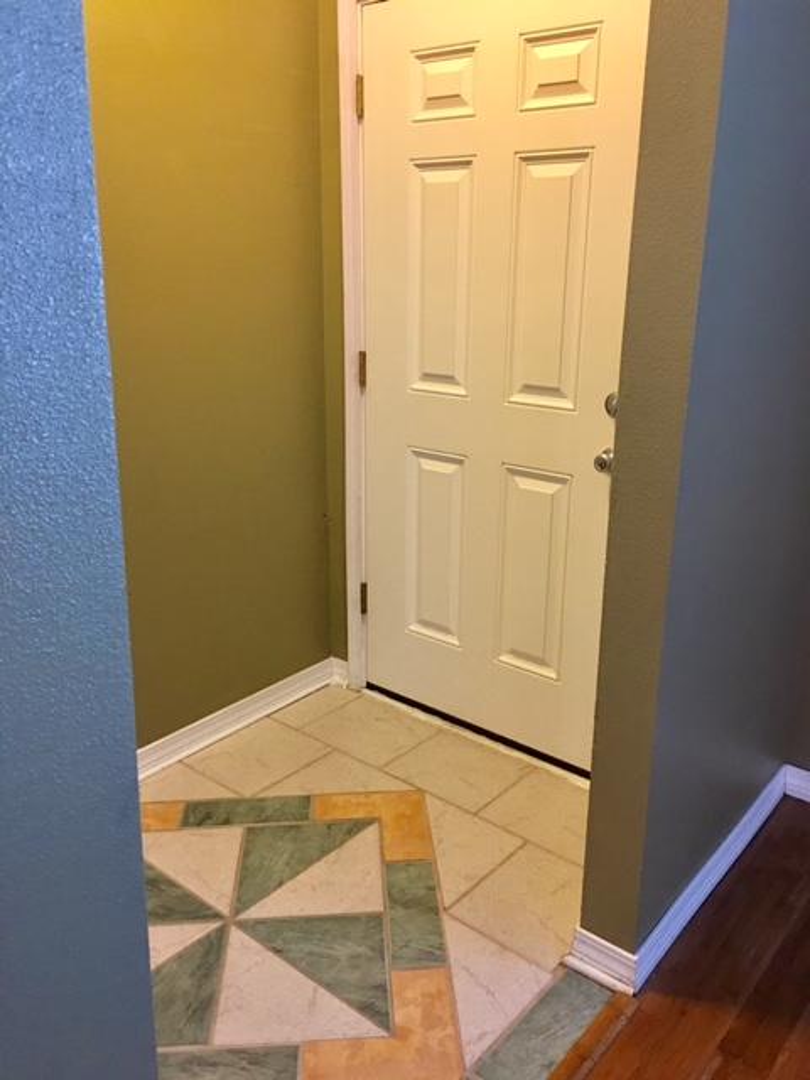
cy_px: 540
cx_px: 405
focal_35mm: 29
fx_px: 905
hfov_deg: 48.2
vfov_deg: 61.7
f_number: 2.2
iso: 100
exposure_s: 1/15
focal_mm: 4.15
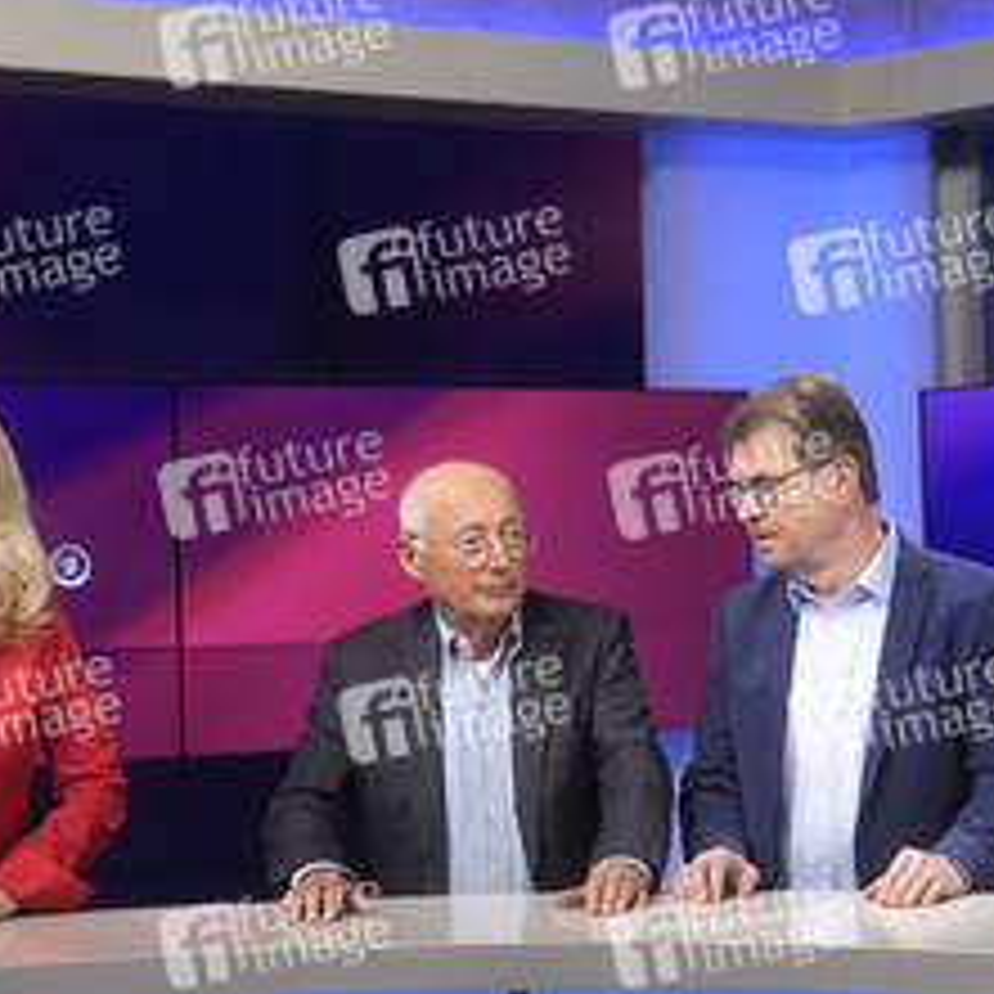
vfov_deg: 22.2
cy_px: 598
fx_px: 2534
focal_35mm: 78
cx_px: 785
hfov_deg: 21.9
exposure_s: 1/250
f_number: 2.2
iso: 640
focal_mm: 30
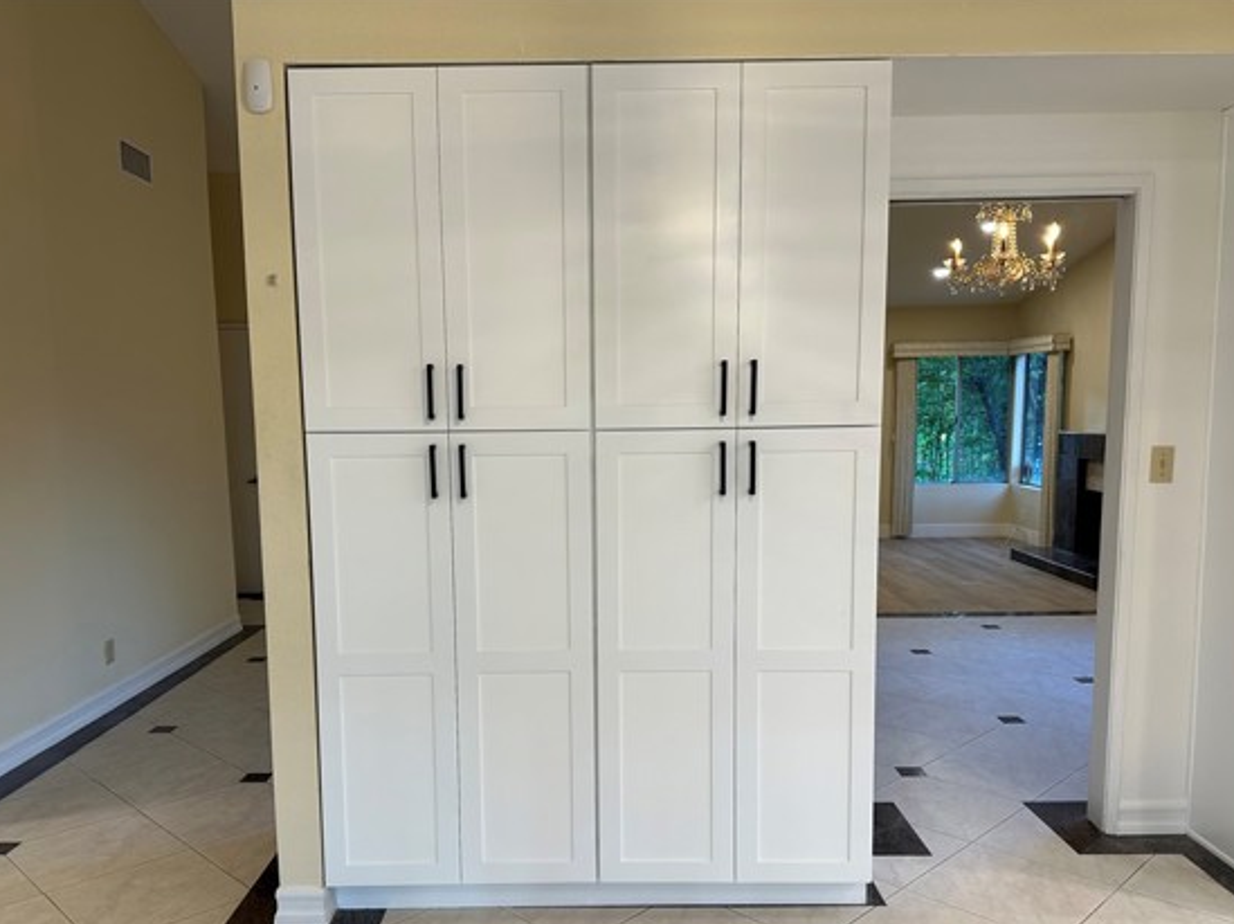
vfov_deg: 49.5
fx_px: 997
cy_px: 533
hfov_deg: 63.4
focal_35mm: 28
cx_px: 584
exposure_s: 1/120
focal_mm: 6.86
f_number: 1.78
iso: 100
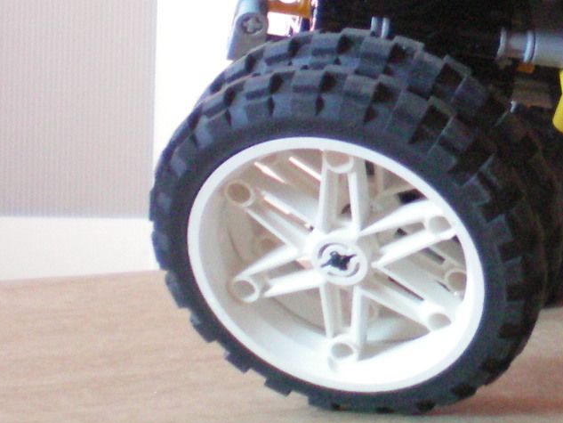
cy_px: -85
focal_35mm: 123
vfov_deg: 11.8
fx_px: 2001
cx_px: 740
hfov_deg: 15.2
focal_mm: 6.3
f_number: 3.1
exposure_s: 1/60
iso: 200
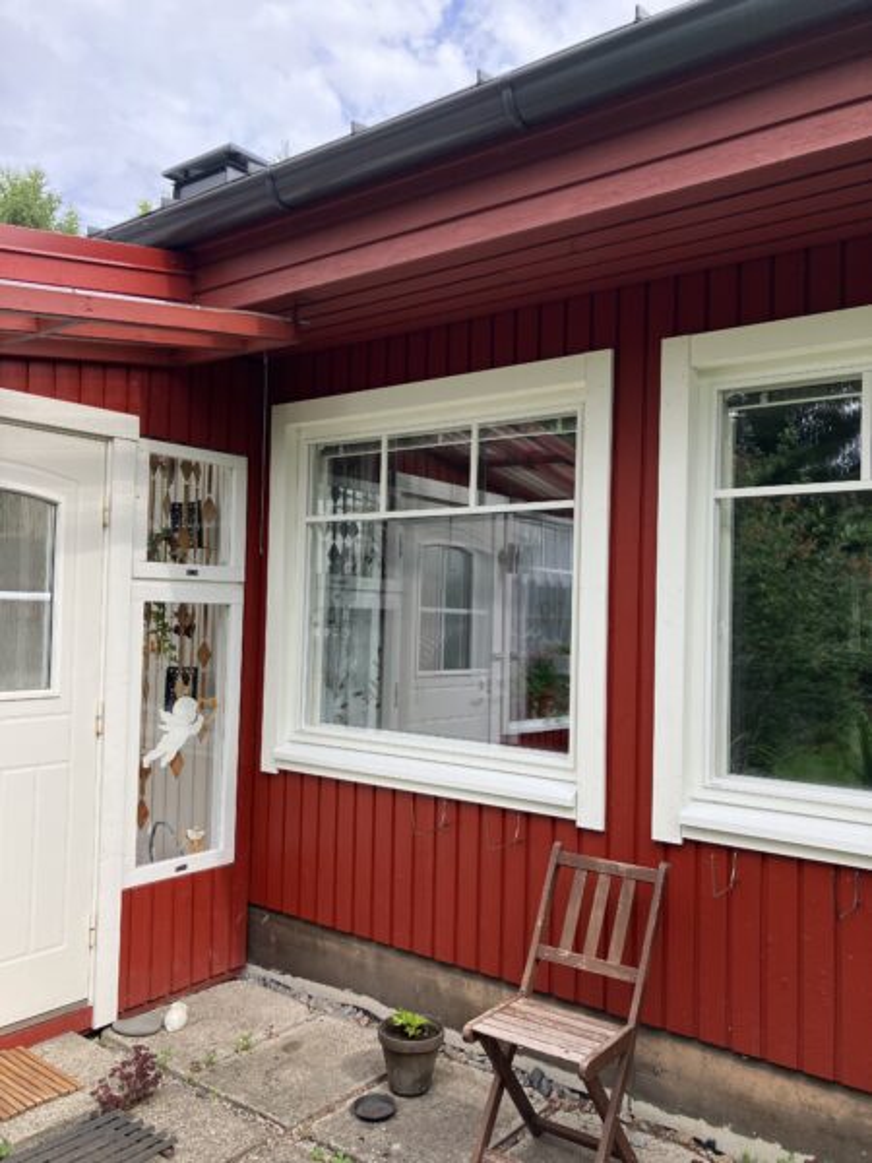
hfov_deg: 49.7
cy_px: 582
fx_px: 940
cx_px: 436
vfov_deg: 63.4
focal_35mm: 28
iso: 32
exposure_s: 1/432
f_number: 1.8
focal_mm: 3.99
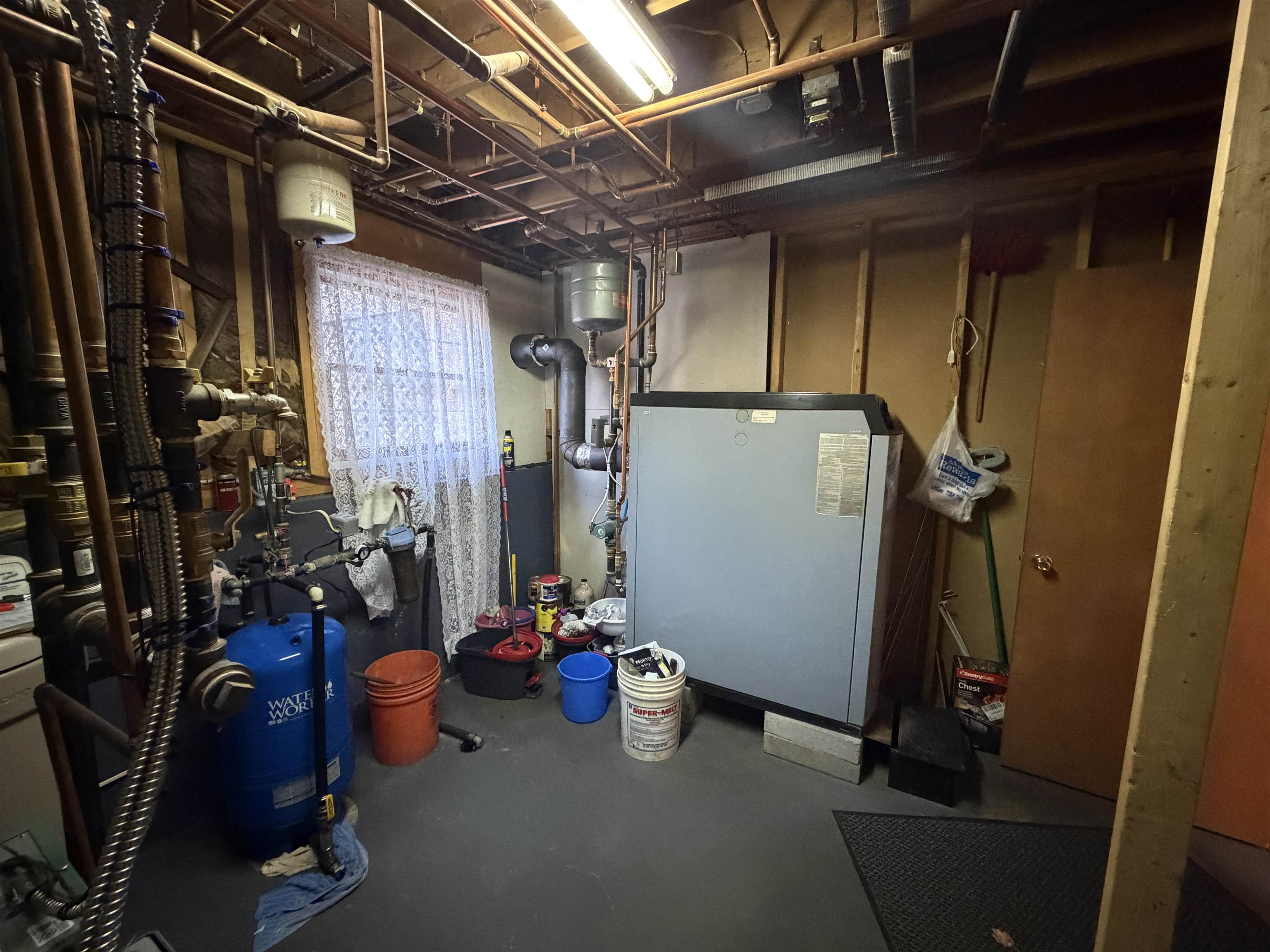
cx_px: 635
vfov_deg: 85.7
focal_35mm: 14
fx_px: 514
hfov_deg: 102.1
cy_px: 476
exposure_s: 1/36
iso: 1250
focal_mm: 2.22
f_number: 2.2
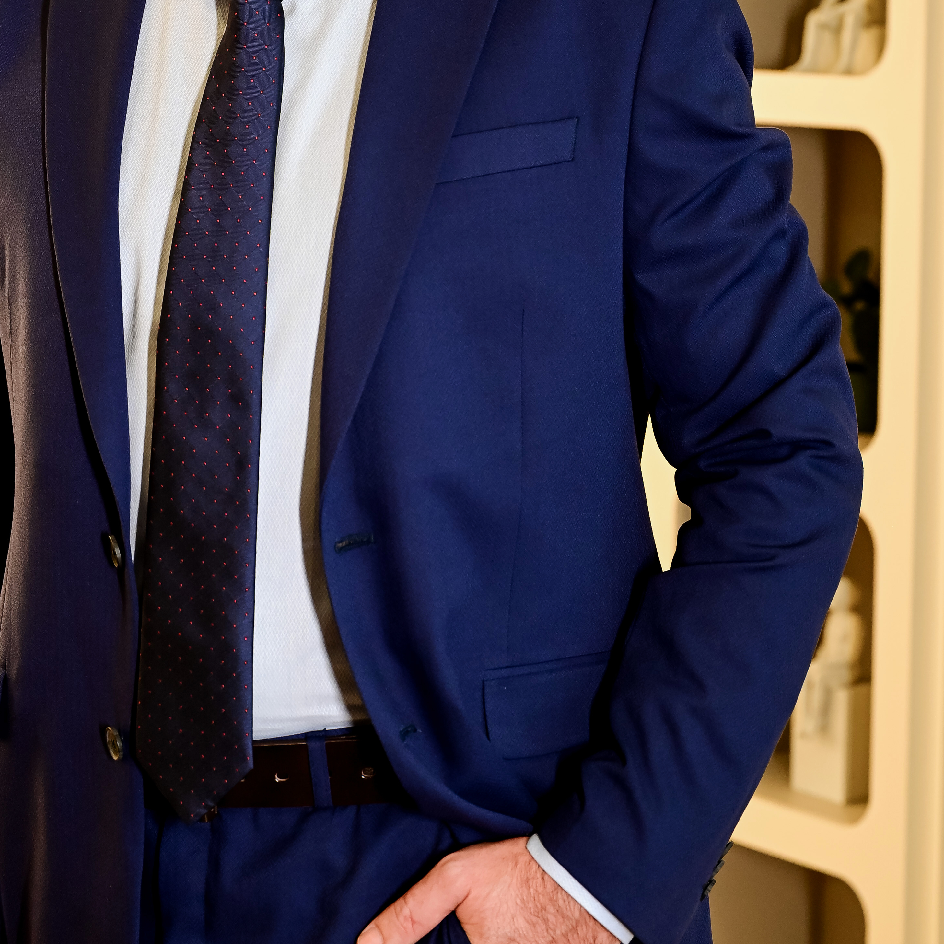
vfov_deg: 17.8
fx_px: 2993
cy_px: 233
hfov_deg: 17.9
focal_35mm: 97
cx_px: 446
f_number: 4.5
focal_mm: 55
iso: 1600
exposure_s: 1/125
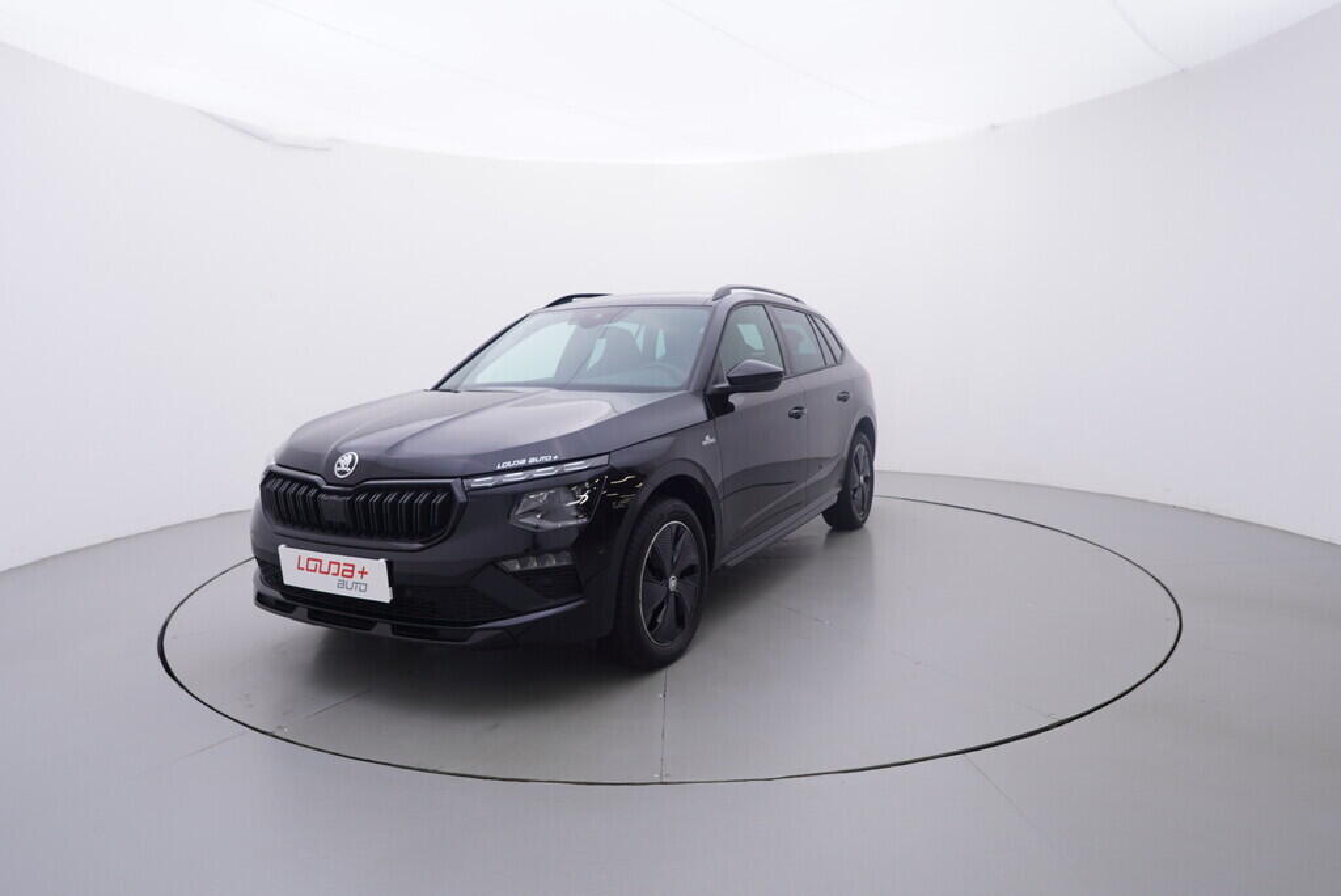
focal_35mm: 22
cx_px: 670
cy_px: 448
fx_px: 839
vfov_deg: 56.2
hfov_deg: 77.3
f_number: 5
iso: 200
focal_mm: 15
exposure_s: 1/80
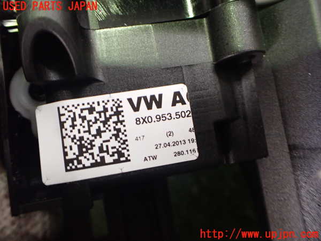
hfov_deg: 60.0
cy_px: 120
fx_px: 278
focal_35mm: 30
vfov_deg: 46.8
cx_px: 160
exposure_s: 1/30
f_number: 2.3
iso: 800
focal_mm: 5.4
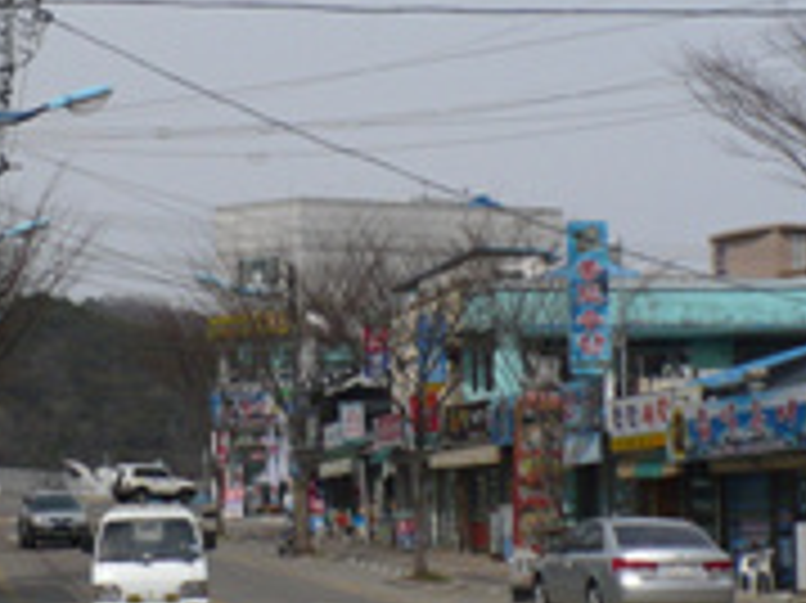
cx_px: 349
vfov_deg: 13.7
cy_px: 306
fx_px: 2513
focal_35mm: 108
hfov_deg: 18.2
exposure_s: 1/320
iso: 100
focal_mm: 6.1
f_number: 8
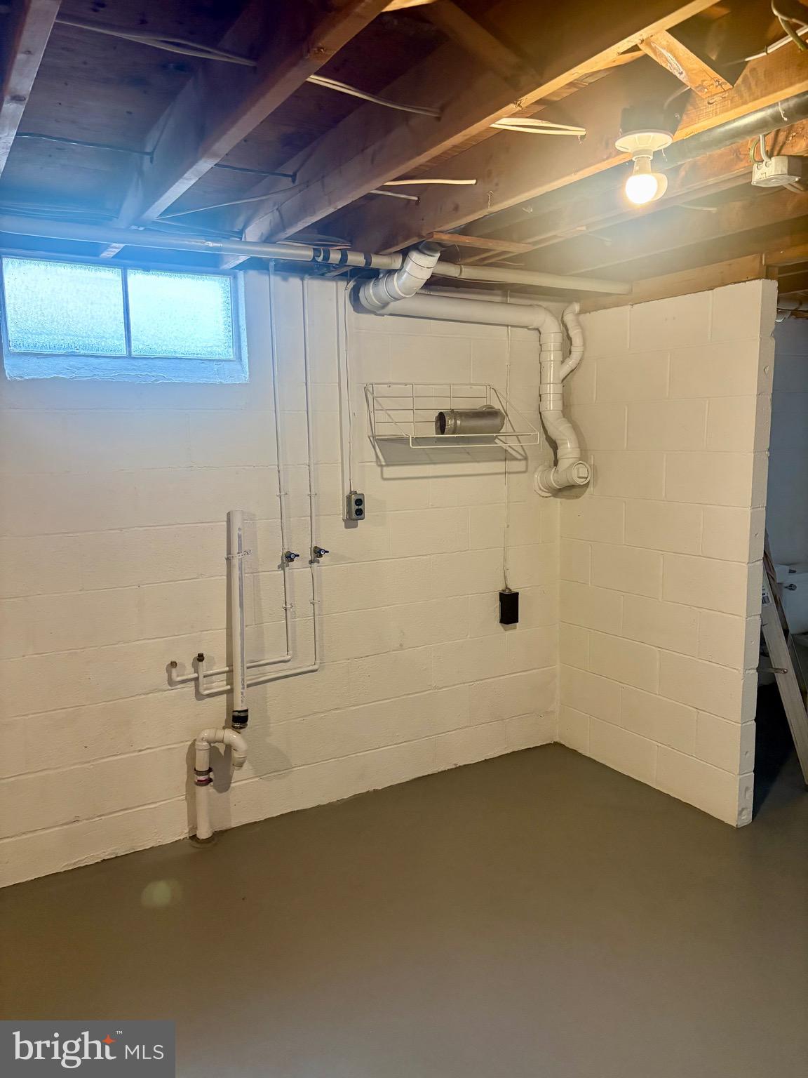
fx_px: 809
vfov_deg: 67.3
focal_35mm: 26
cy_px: 539
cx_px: 404
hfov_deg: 53.1
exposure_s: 1/60
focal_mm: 5.96
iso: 320
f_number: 1.6
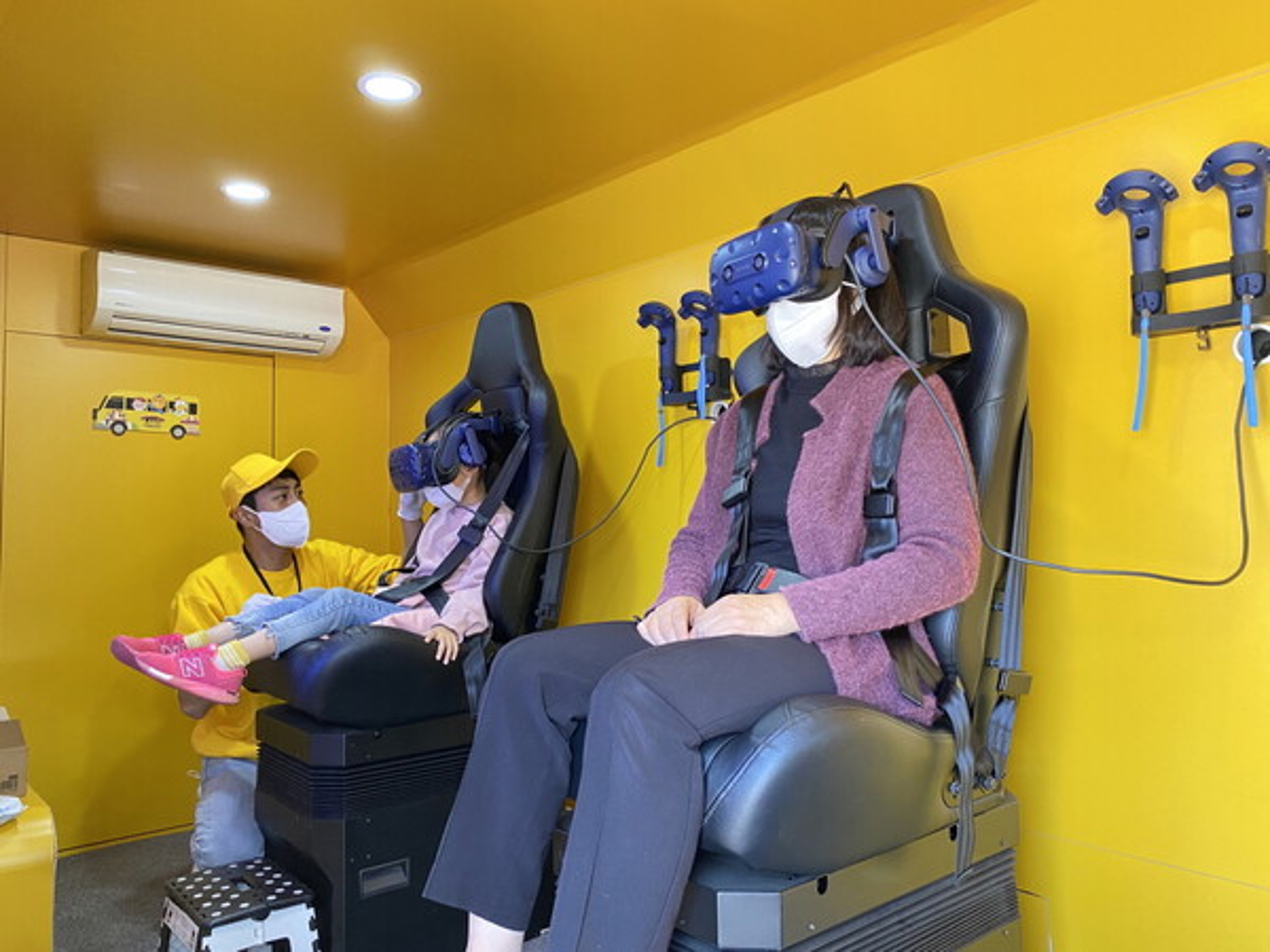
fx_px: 954
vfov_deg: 53.1
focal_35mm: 26
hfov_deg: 67.3
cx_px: 635
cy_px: 476
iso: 250
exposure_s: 1/60
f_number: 1.8
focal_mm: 4.25
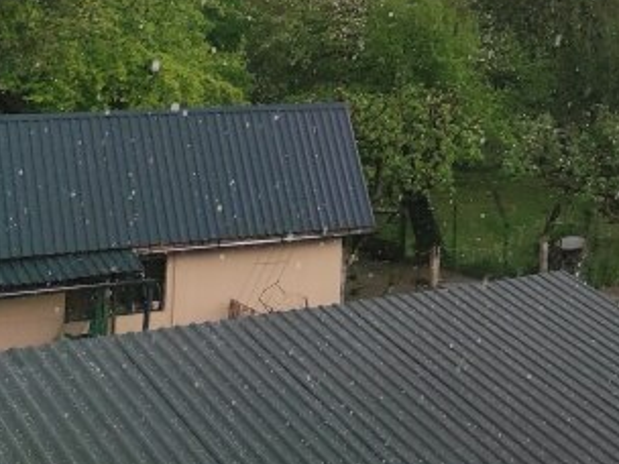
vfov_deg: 16.9
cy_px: -61
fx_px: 1502
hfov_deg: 19.4
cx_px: 1002
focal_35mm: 84
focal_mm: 5.43
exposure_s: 1/1016
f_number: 1.89
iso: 100
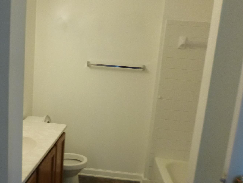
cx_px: 81
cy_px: 115
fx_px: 260
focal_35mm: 37
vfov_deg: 38.4
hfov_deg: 49.3
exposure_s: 1/60
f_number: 2.5
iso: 250
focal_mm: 4.3
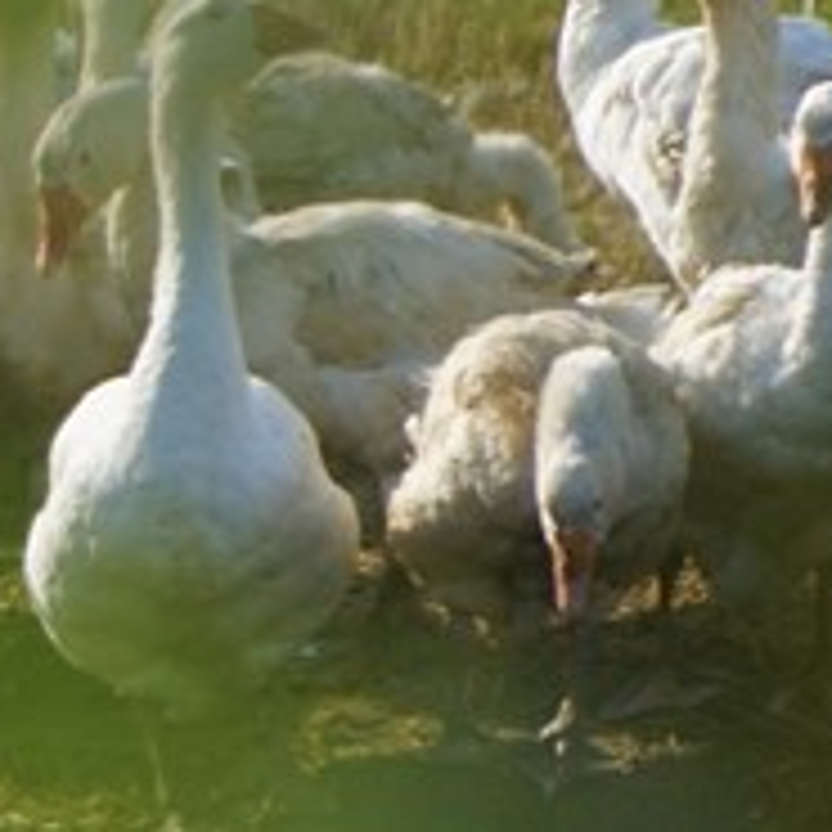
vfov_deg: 1.8
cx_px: -1493
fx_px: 25833
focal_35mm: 950
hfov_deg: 1.8
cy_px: 639
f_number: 6.3
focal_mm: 191
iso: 100
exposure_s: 1/200
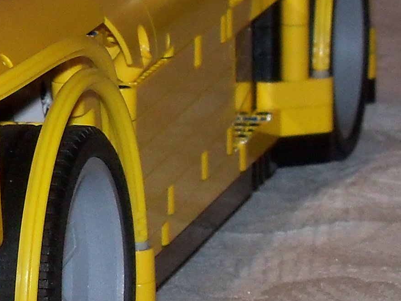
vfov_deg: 5.1
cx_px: -225
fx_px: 3358
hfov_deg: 6.7
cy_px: 161
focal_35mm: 290
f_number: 4.1
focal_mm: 12.3
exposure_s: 1/30
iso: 200
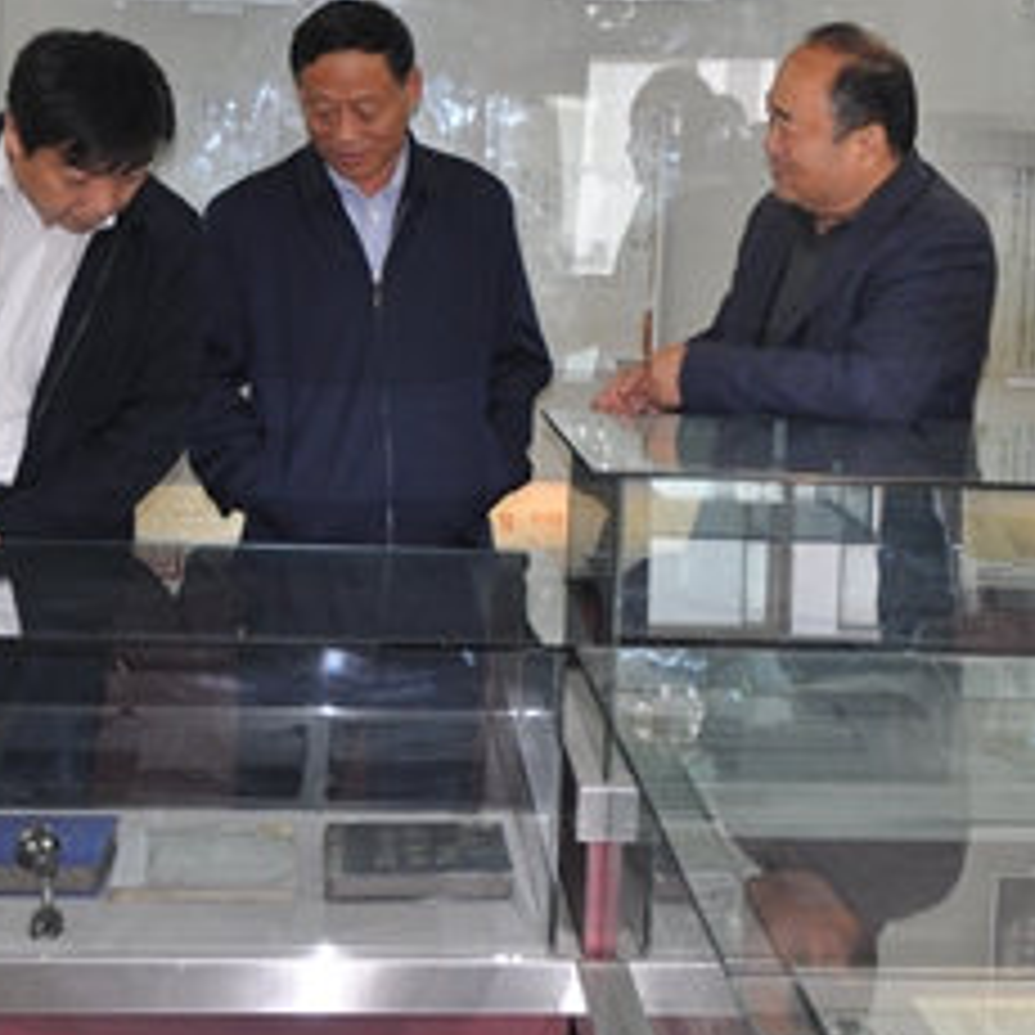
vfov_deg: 18.6
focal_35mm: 93
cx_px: 778
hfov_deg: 18.6
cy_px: 340
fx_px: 3146
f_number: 4
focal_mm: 28
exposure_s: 1/60
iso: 500
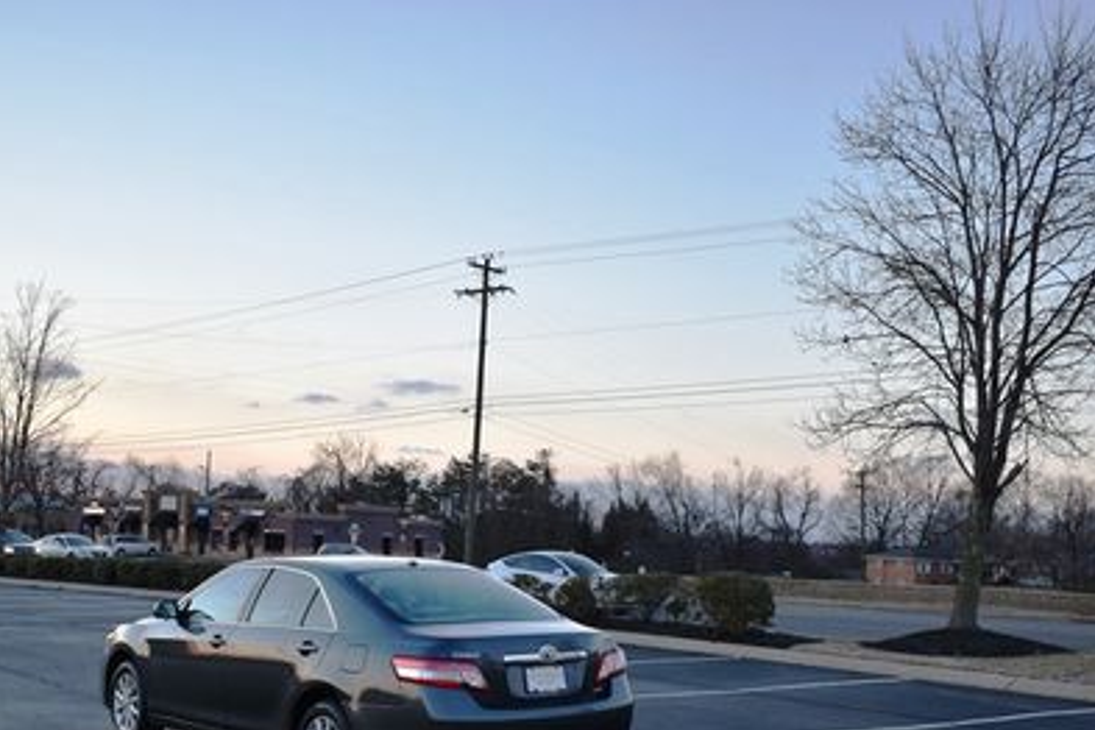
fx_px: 1338
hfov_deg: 44.5
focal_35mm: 44
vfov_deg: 29.8
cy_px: 592
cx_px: 504
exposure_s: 1/250
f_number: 3.5
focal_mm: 18
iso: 400
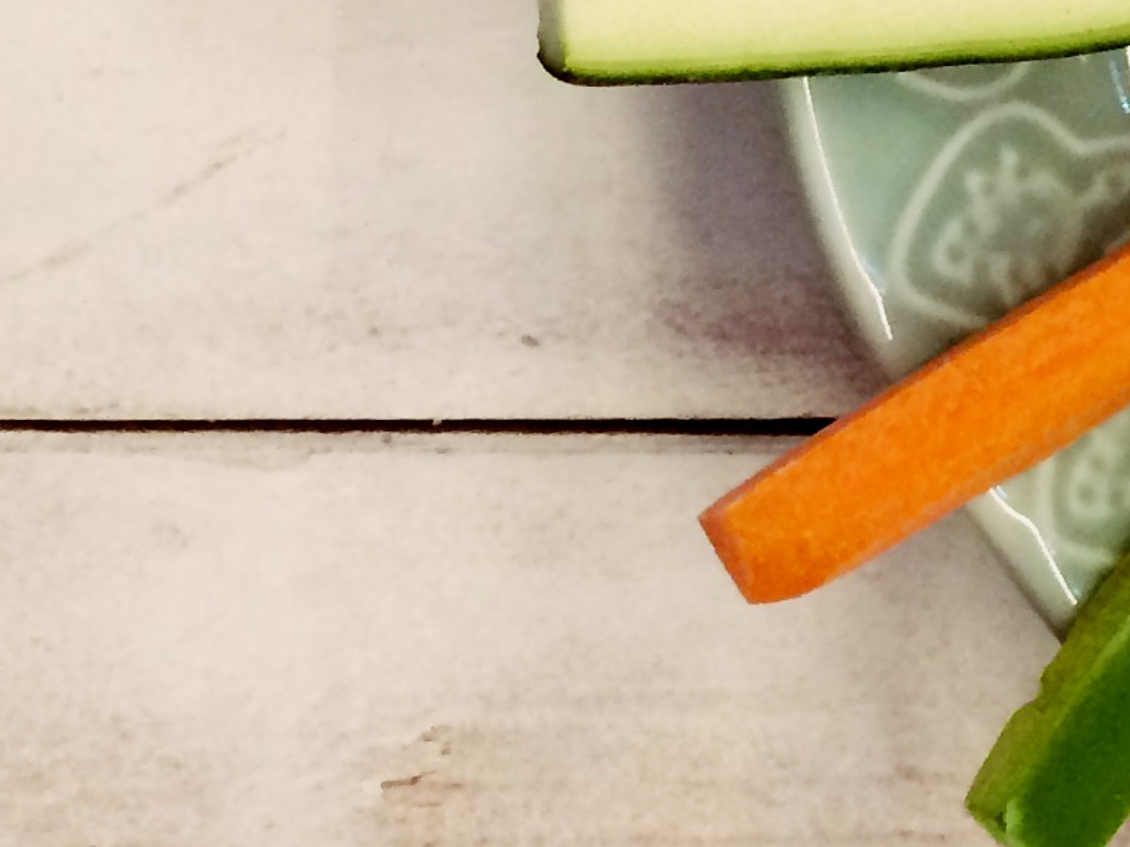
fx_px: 4014
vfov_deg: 11.8
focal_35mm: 123
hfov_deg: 15.0
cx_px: 1651
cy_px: -207
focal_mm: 4.15
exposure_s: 1/33
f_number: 2.2
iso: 80
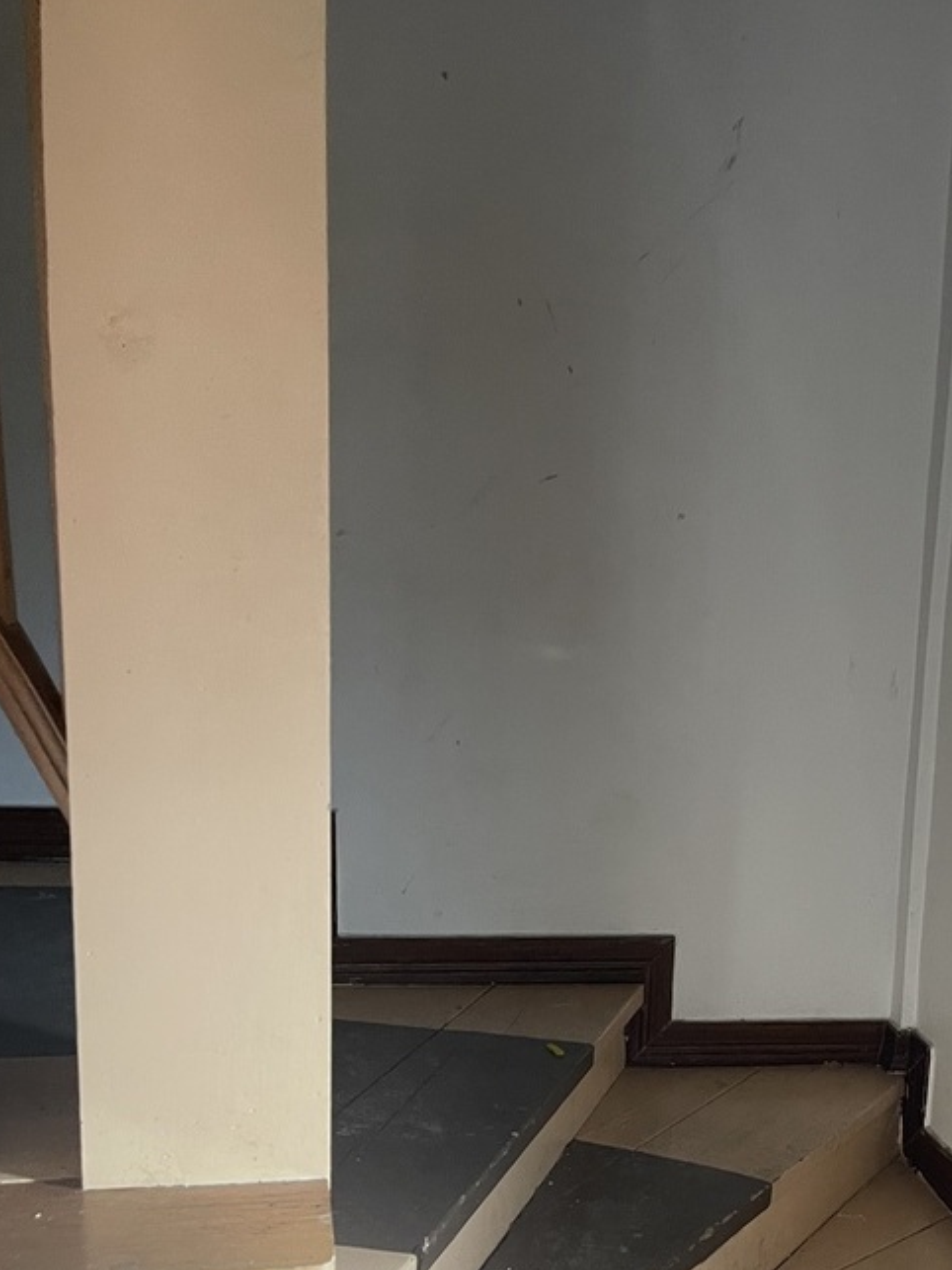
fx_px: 1541
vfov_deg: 43.4
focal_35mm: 42
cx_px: 788
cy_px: 954
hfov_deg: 33.2
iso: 320
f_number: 1.6
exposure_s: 1/60
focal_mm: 5.1
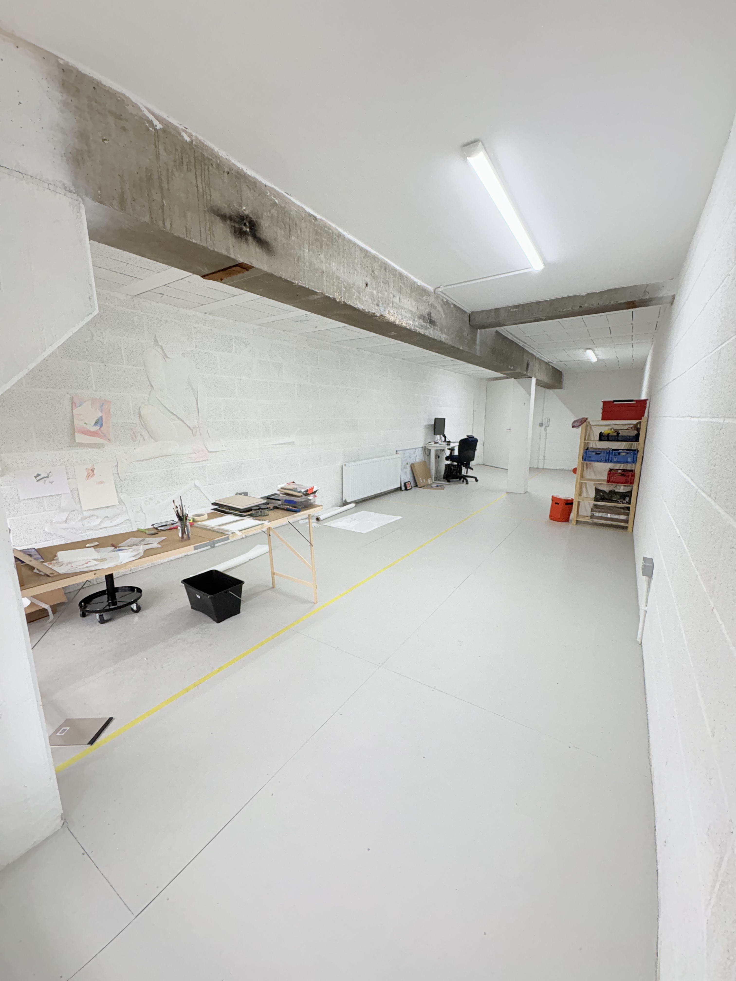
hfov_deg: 85.7
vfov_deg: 102.1
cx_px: 368
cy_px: 490
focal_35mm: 14
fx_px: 397
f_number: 2.2
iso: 80
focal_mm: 2.22
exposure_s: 1/100
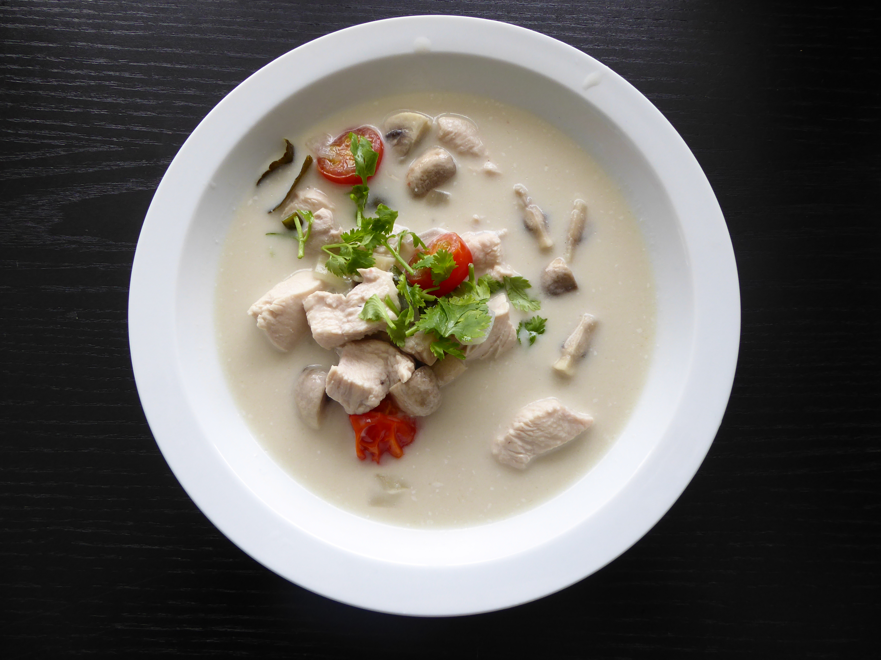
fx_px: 636
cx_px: 440
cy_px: 330
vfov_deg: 54.9
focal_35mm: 25
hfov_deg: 69.4
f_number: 3.3
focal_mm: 4.3
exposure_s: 1/60
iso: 100
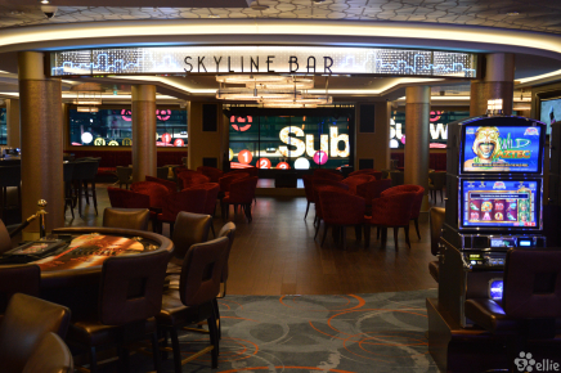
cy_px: 186
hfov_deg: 43.6
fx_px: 701
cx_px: 280
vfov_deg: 29.8
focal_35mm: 45
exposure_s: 1/40
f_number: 4.2
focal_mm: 30
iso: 800
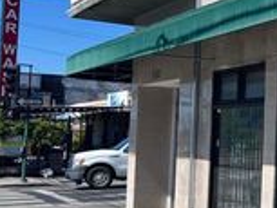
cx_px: 422
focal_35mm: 85
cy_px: 99
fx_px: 681
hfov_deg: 19.8
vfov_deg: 17.4
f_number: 1.5
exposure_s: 1/4630
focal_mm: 5.7
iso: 50
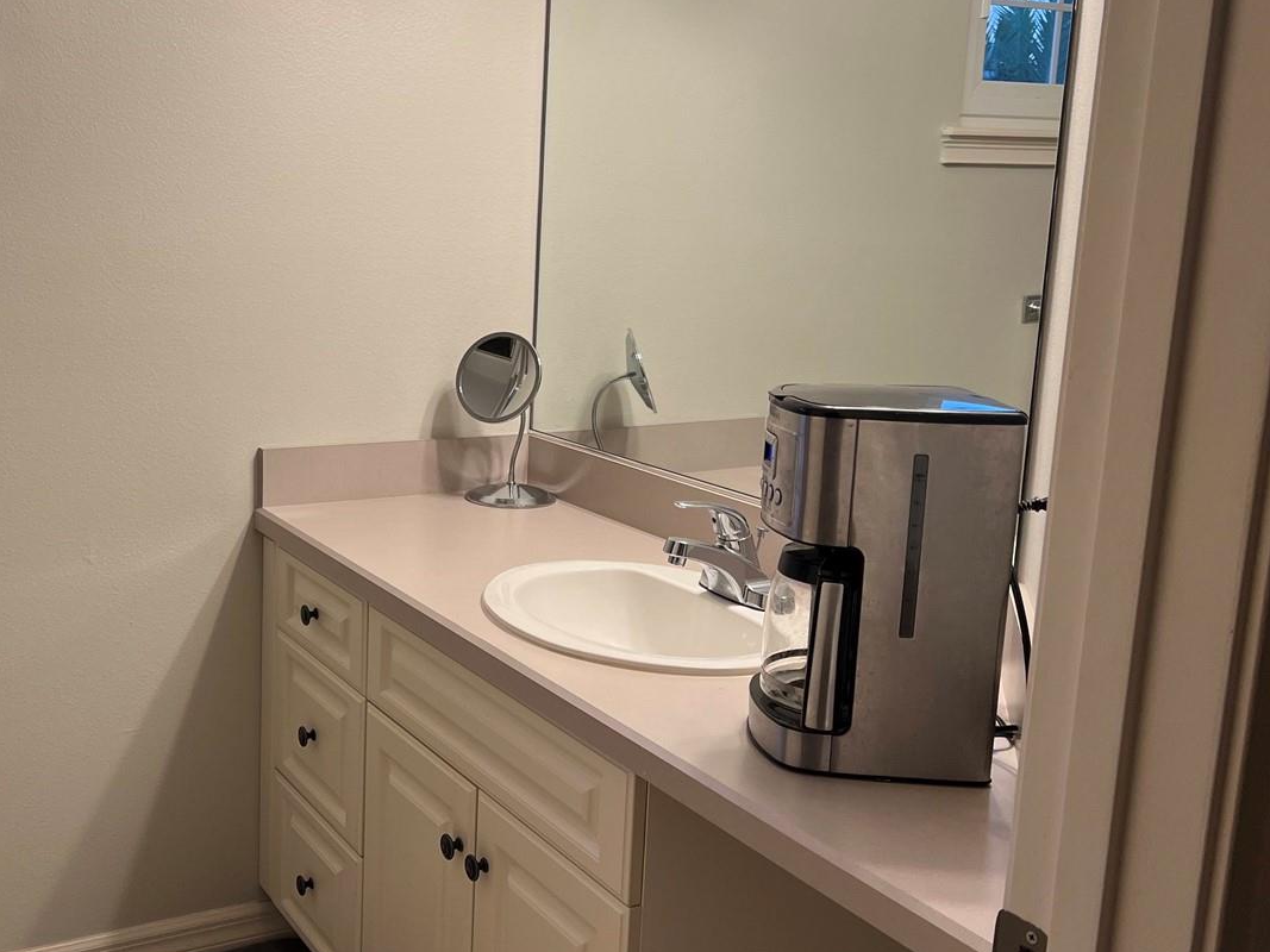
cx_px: 433
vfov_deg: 36.8
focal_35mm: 39
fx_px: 1431
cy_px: 461
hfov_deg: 47.2
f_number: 1.5
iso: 80
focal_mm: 5.7
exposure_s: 1/60
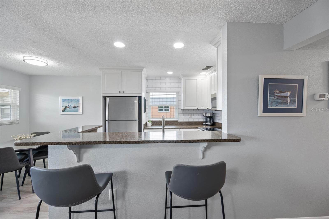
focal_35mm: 14
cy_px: 110
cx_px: 164
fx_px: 128
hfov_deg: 104.2
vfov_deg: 81.2
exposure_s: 1/6
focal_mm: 14
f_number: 6.3
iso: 250
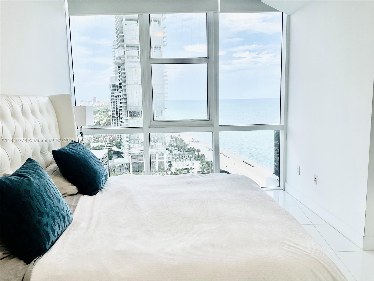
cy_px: 140
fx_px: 313
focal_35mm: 29
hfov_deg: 61.7
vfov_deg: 48.2
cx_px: 187
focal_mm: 3
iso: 16
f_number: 1.8
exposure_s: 1/642
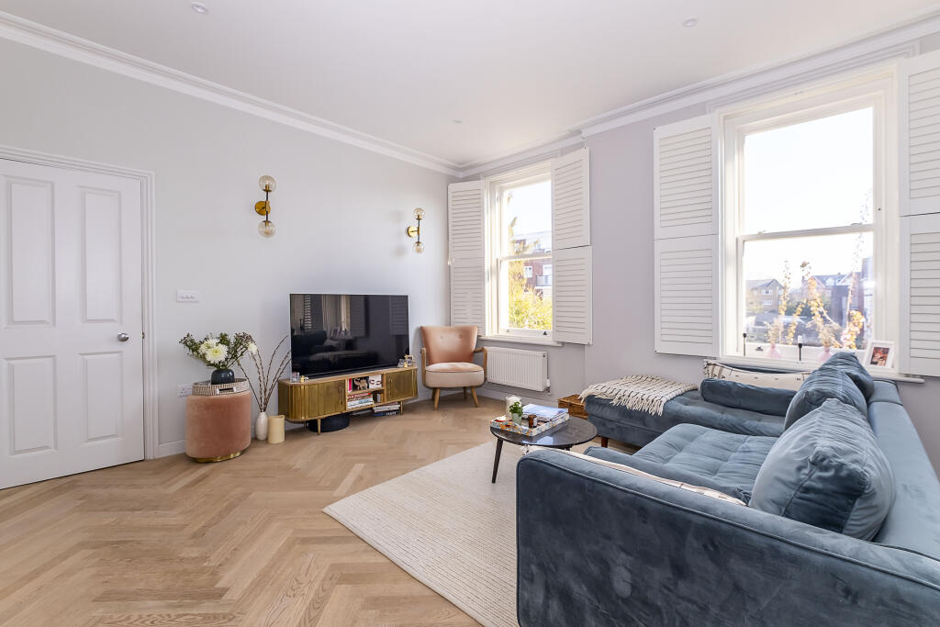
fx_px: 392
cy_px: 314
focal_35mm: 15
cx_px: 470
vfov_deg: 77.3
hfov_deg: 100.4
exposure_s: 1/100
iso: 320
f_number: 6.4
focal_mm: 10
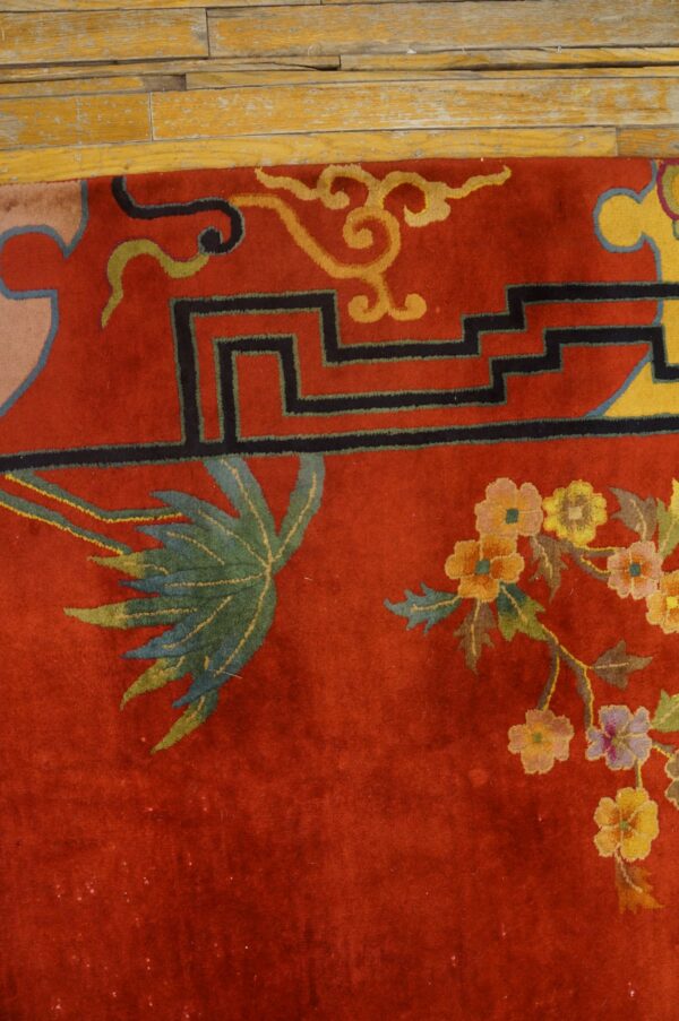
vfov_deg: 64.6
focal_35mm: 28
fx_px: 808
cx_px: 340
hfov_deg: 45.6
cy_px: 510
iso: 1250
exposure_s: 1/60
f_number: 4
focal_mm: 19
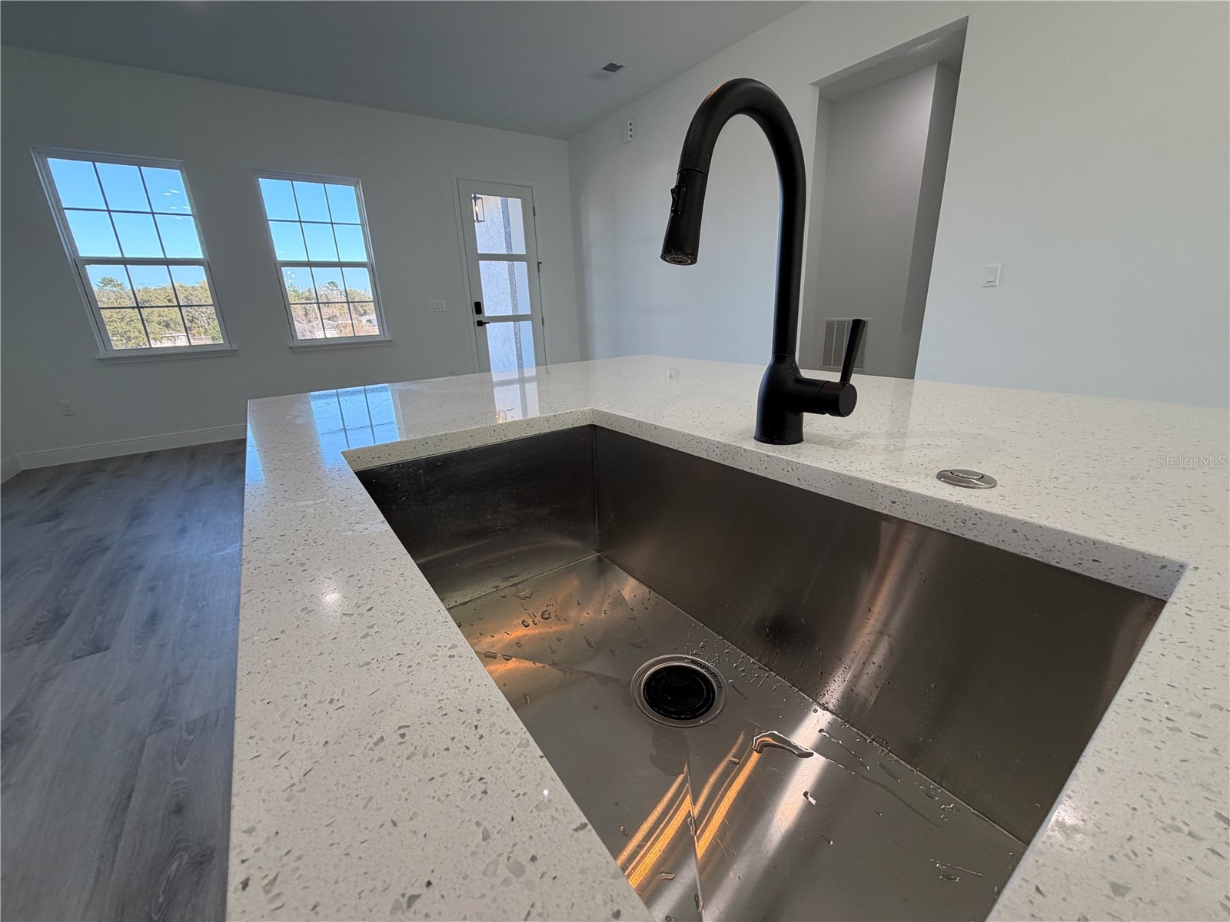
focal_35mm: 14
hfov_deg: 102.1
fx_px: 497
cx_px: 615
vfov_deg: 85.7
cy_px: 461
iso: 100
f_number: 2.2
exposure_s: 1/120
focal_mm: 2.22
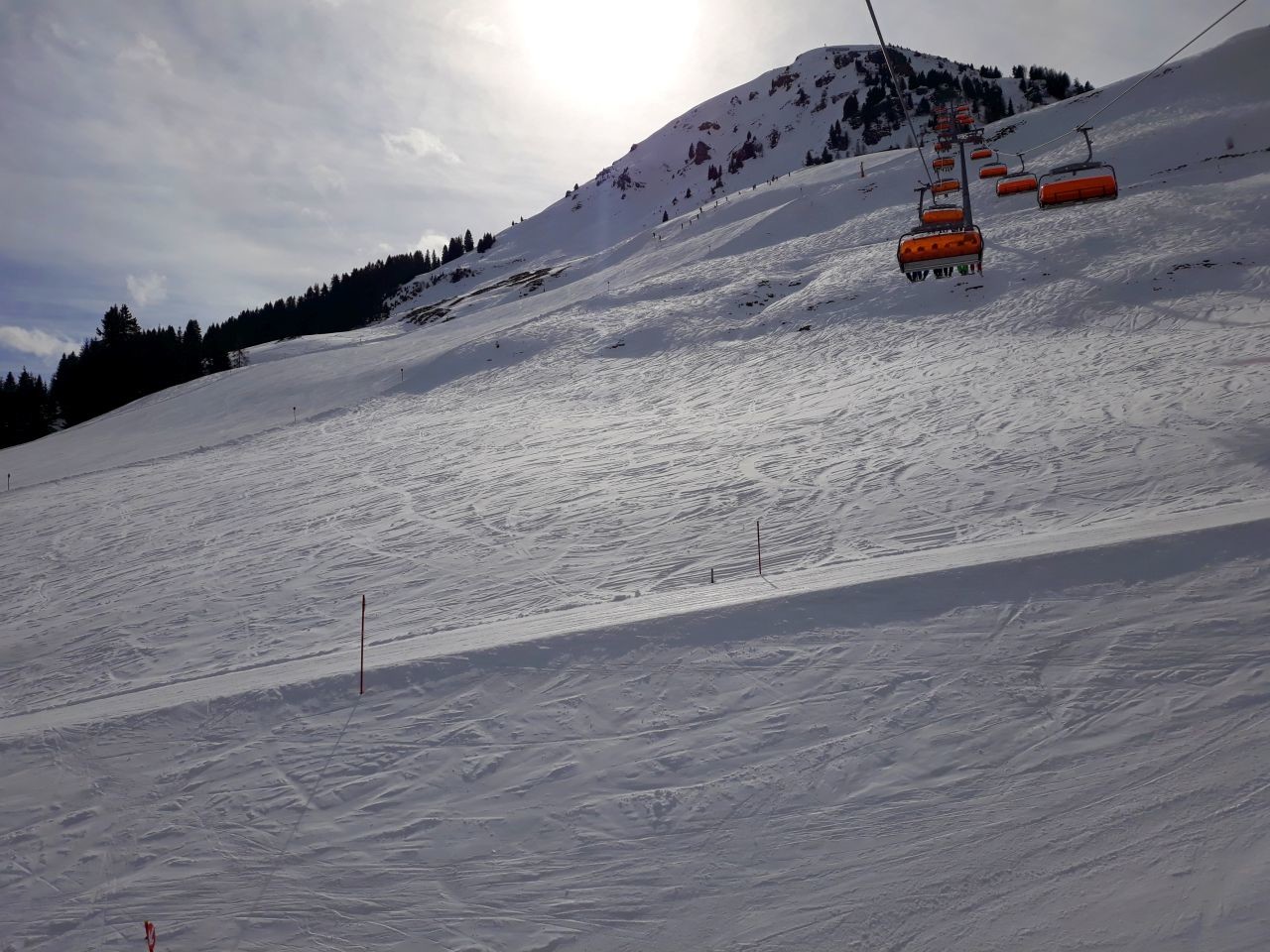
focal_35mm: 27
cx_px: 635
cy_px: 476
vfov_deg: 51.4
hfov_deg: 65.3
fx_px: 991
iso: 40
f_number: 1.7
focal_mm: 3.71
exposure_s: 1/8850
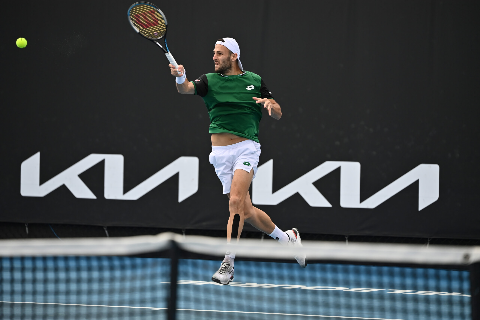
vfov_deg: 5.1
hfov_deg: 7.6
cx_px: 240
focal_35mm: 270
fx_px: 3600
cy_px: 160
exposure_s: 1/2500
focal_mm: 270
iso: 400
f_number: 4
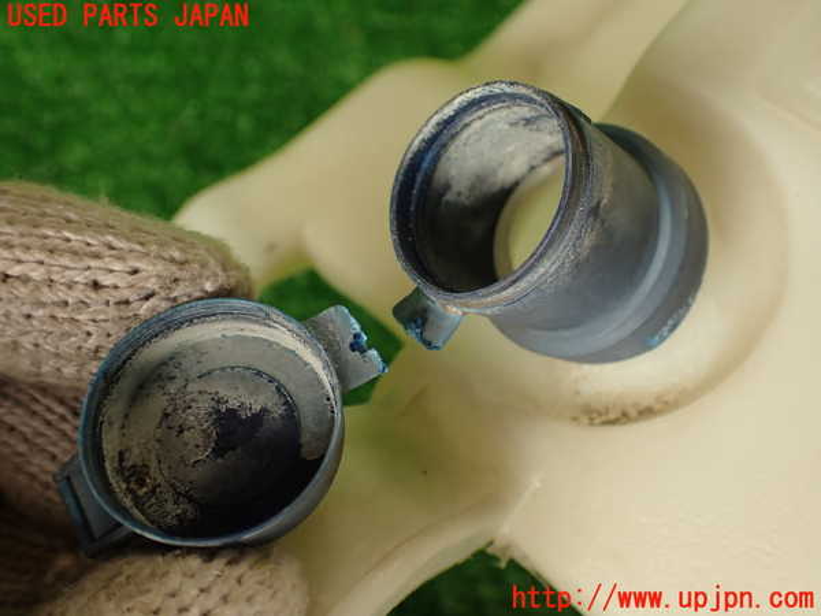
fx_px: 759
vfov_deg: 44.2
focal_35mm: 32
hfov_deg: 56.8
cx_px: 410
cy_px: 308
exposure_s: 1/80
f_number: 2.4
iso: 100
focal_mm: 5.79
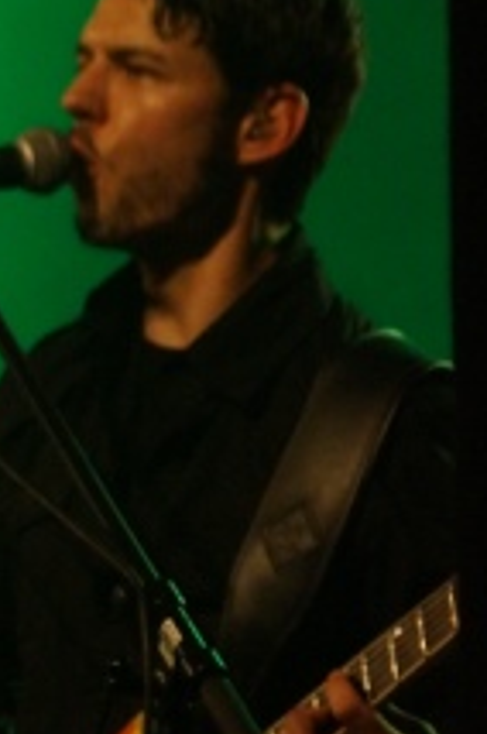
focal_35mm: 251
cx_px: 34
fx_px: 5109
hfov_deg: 5.4
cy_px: 600
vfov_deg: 8.2
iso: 3200
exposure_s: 1/60
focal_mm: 80
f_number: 5.6
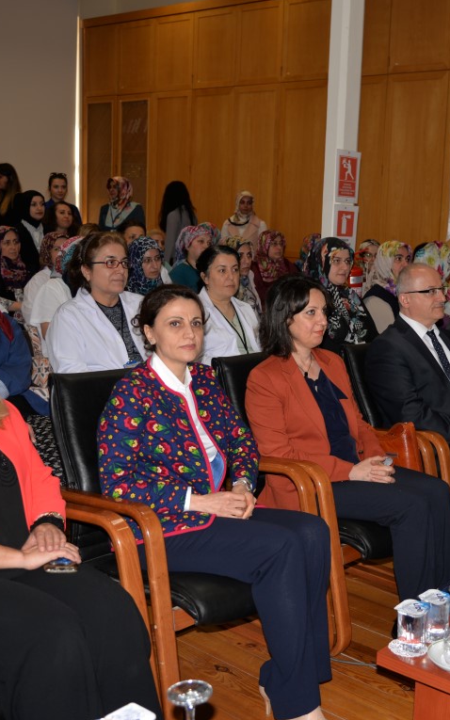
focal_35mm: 46
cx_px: 362
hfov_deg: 27.4
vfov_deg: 43.5
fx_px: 903
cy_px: 360
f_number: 4
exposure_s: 1/60
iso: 125
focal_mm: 30
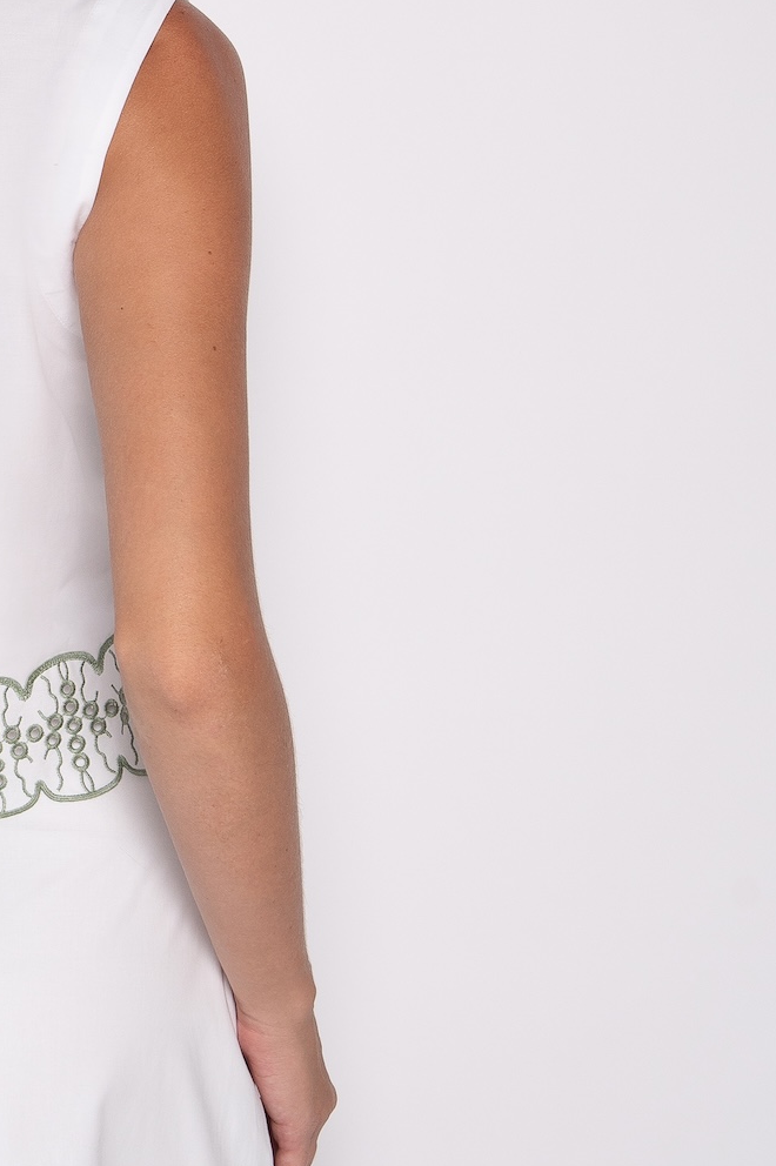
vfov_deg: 20.4
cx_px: -93
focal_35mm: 100
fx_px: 3238
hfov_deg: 13.4
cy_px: 482
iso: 200
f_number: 7.1
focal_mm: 44
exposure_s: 1/160
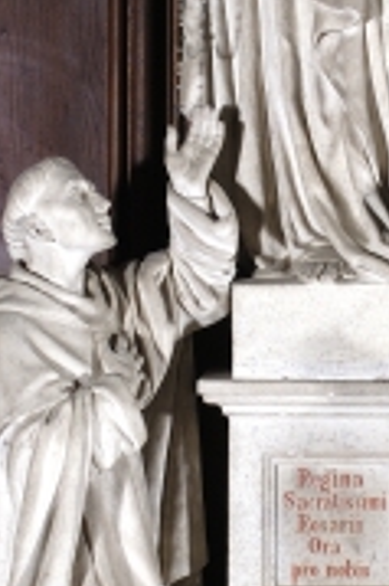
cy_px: 196
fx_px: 2443
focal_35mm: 150
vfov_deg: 13.6
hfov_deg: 9.1
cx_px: 330
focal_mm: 35
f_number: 16
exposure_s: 1/60
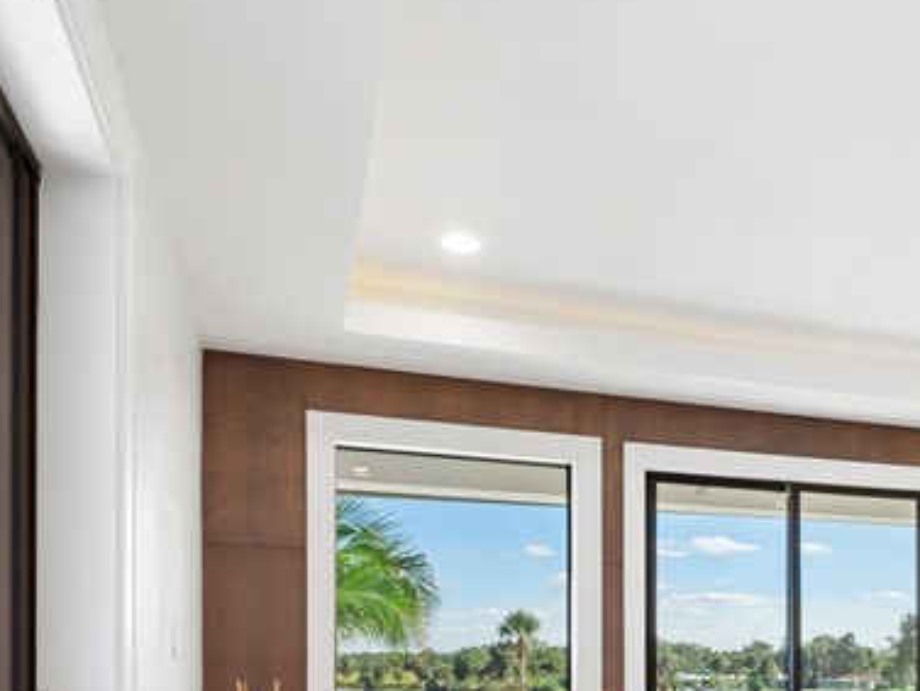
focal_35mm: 38
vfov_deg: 34.8
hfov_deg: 45.3
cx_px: 793
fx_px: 1010
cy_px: 667
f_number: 7.1
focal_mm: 7
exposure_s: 1/25
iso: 200
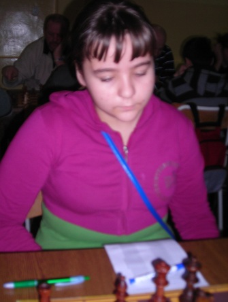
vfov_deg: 48.9
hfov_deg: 37.9
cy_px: 151
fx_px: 332
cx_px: 114
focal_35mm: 38
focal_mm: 6.3
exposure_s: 1/60.1
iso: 50
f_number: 3.2
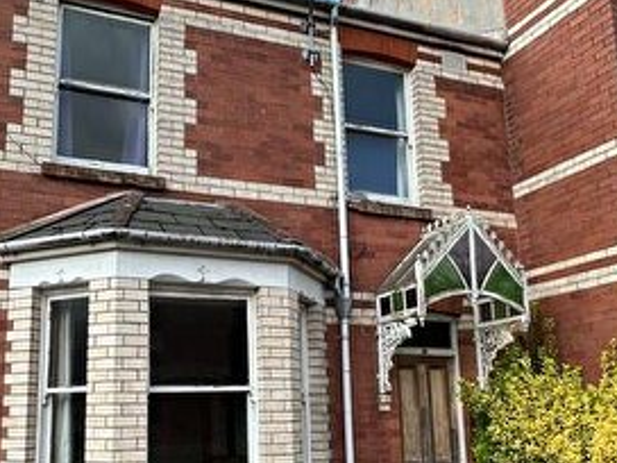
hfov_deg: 51.0
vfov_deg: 39.3
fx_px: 642
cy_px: 298
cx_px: 245
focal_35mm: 36
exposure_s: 1/400
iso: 40
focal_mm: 2.22
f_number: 2.2
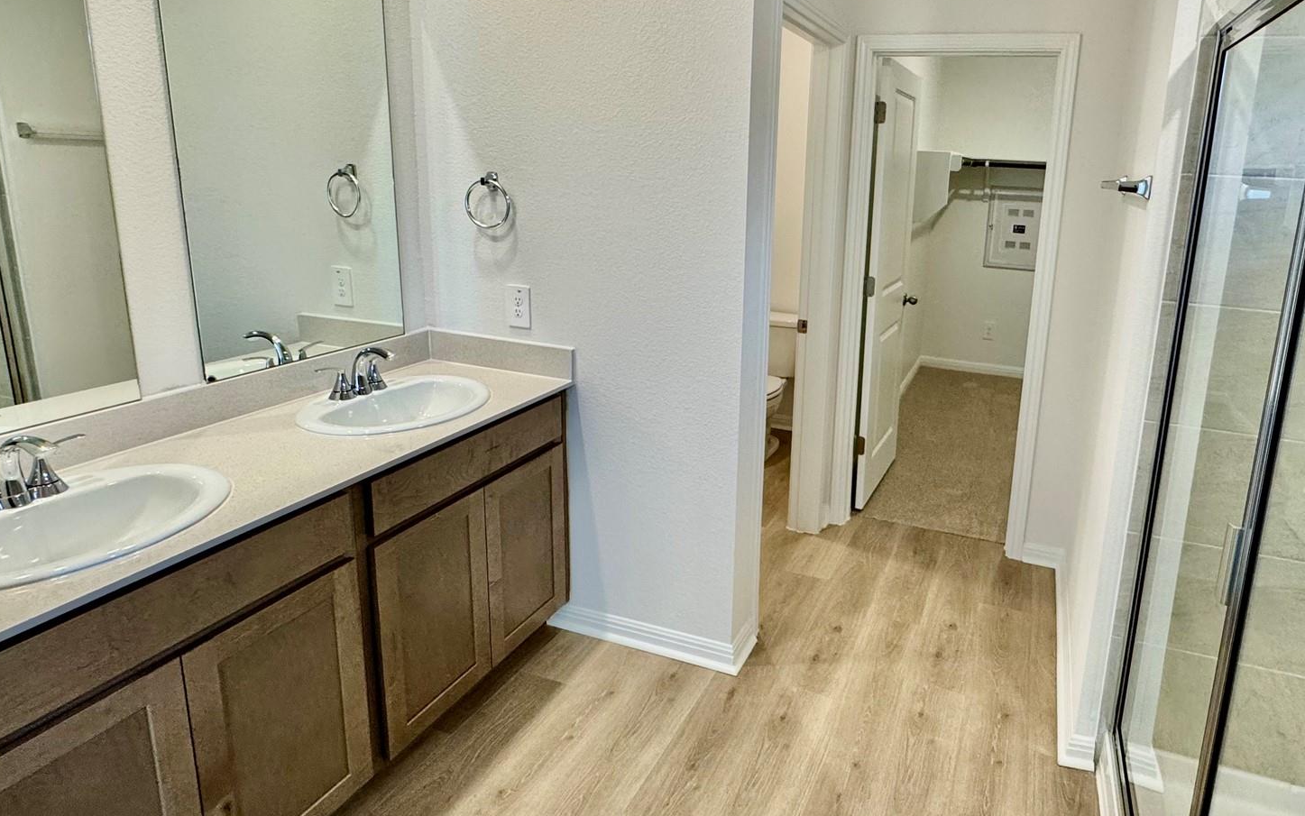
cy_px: 318
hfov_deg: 81.0
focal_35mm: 21
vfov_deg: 56.8
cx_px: 800
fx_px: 747
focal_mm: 2.22
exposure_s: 1/120
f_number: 2.2
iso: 200
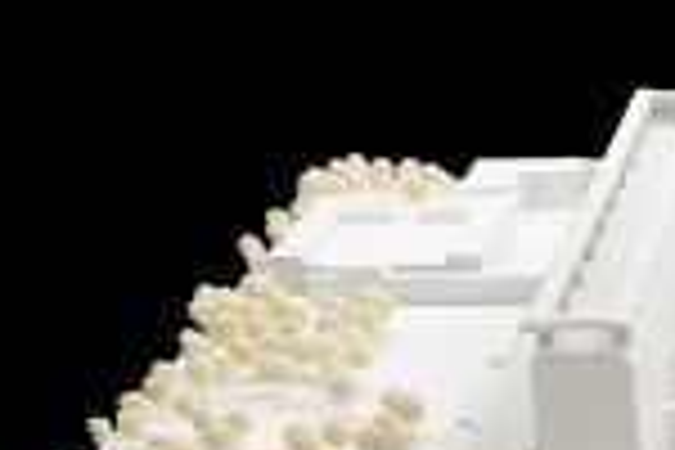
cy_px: 950
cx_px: 968
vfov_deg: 10.3
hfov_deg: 15.8
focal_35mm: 121
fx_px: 2269
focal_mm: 4.15
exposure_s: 1/50
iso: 25
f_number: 2.2
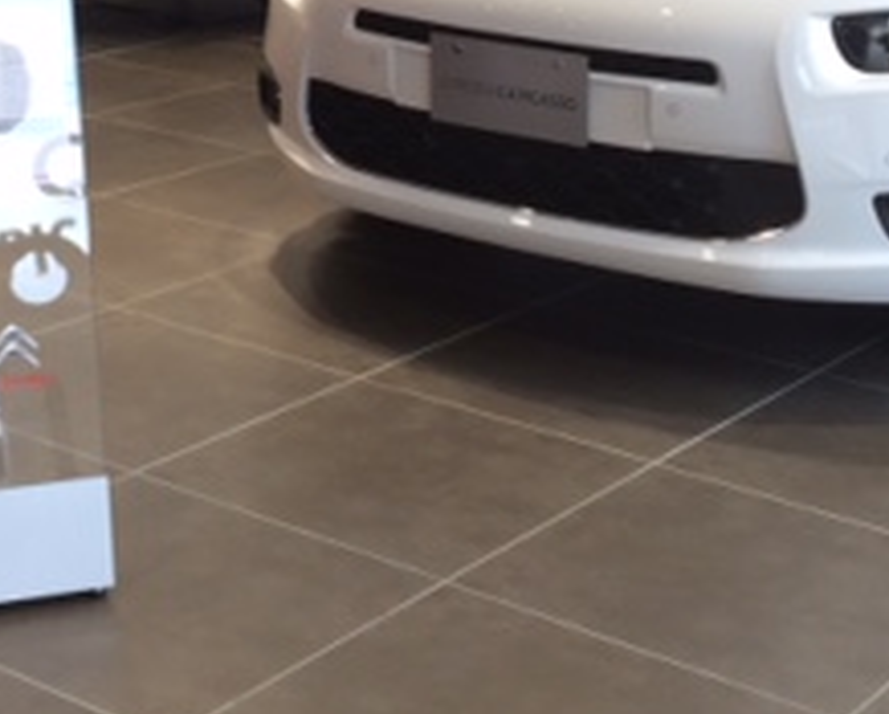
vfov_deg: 17.8
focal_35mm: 83
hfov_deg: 22.8
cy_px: -82
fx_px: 2187
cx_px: 237
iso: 32
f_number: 2.2
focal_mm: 4.15
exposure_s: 1/60
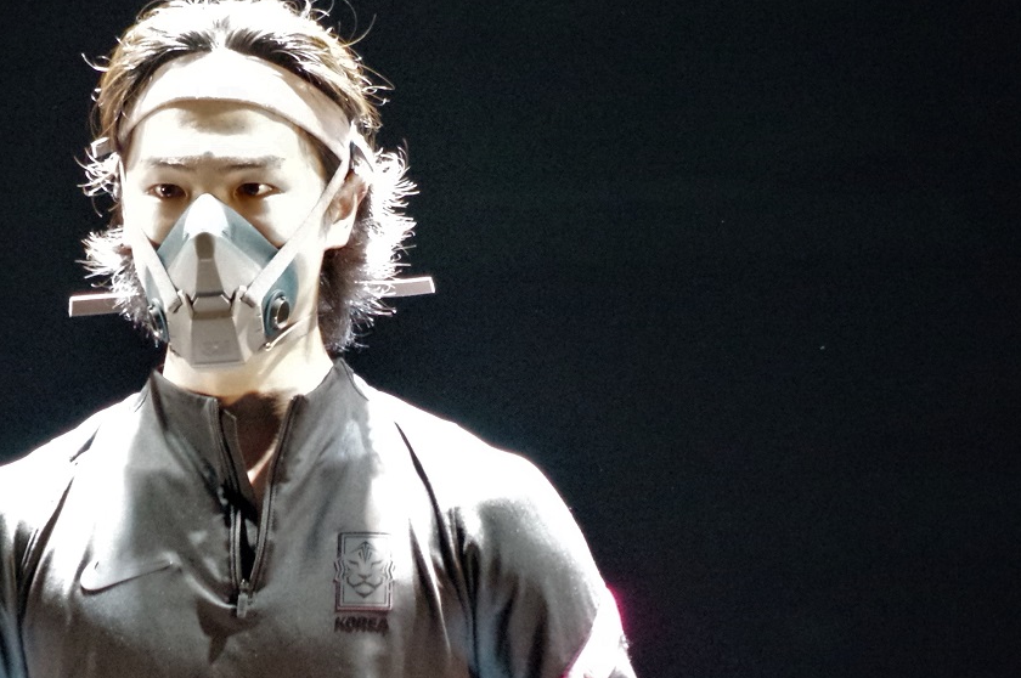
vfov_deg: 2.1
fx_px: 18271
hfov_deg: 3.2
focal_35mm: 645
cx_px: 334
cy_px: 267
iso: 12800
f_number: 5.6
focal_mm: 200
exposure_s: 1/60
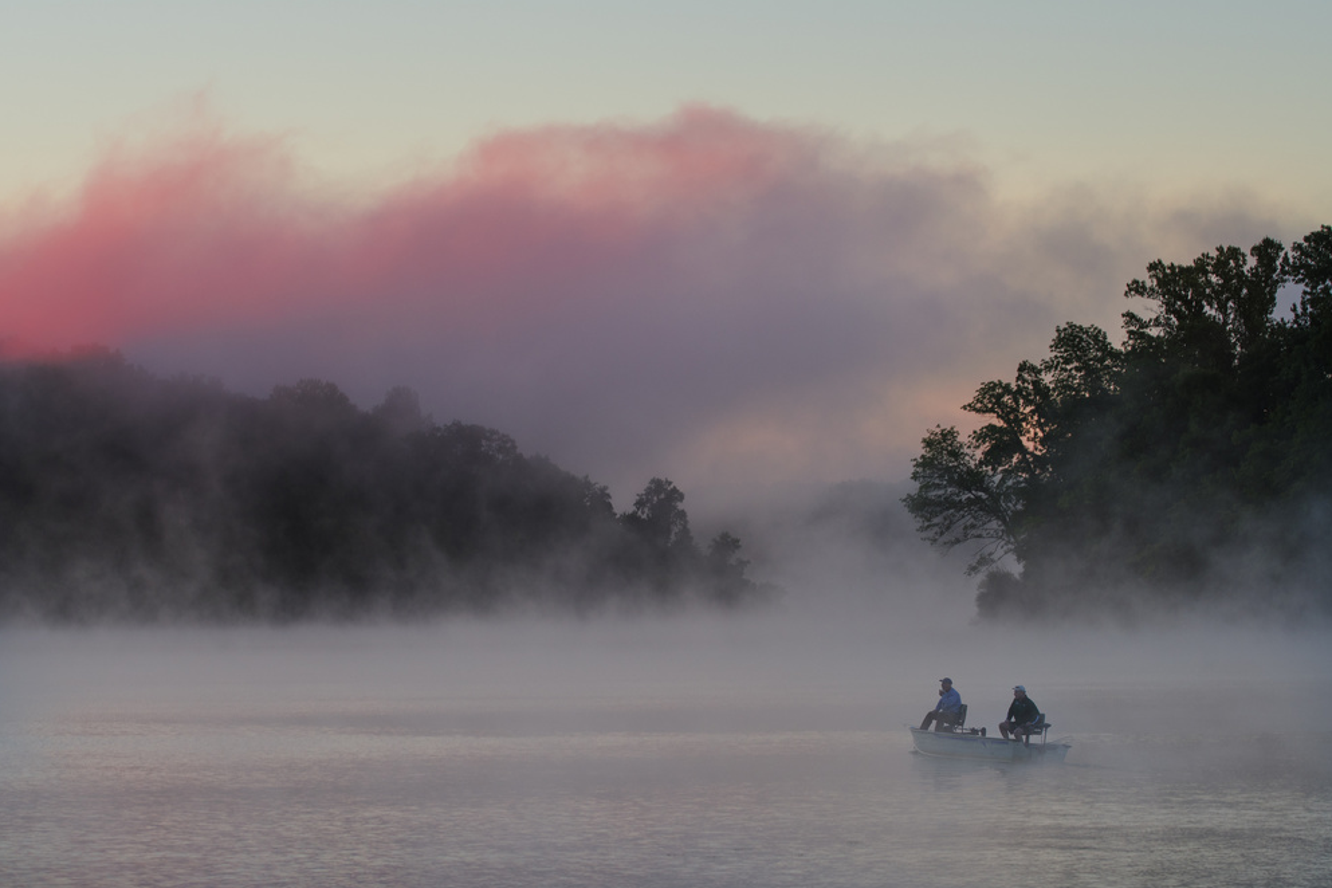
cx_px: 667
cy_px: 446
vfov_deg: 9.3
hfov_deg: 13.9
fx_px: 5476
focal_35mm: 148
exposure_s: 1/60
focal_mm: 98
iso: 100
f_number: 8
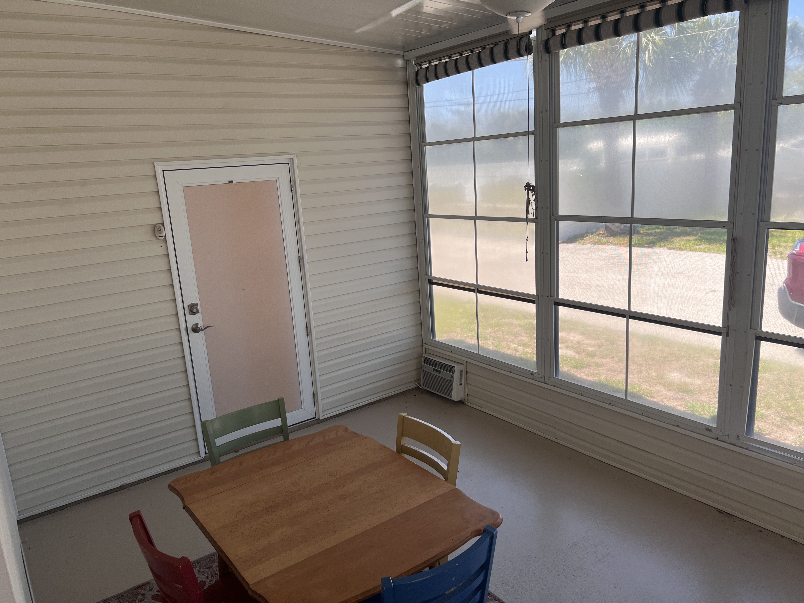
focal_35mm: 26
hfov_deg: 67.3
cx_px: 402
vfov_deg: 53.1
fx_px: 604
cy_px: 302
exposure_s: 1/120
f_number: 1.5
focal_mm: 5.7
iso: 40
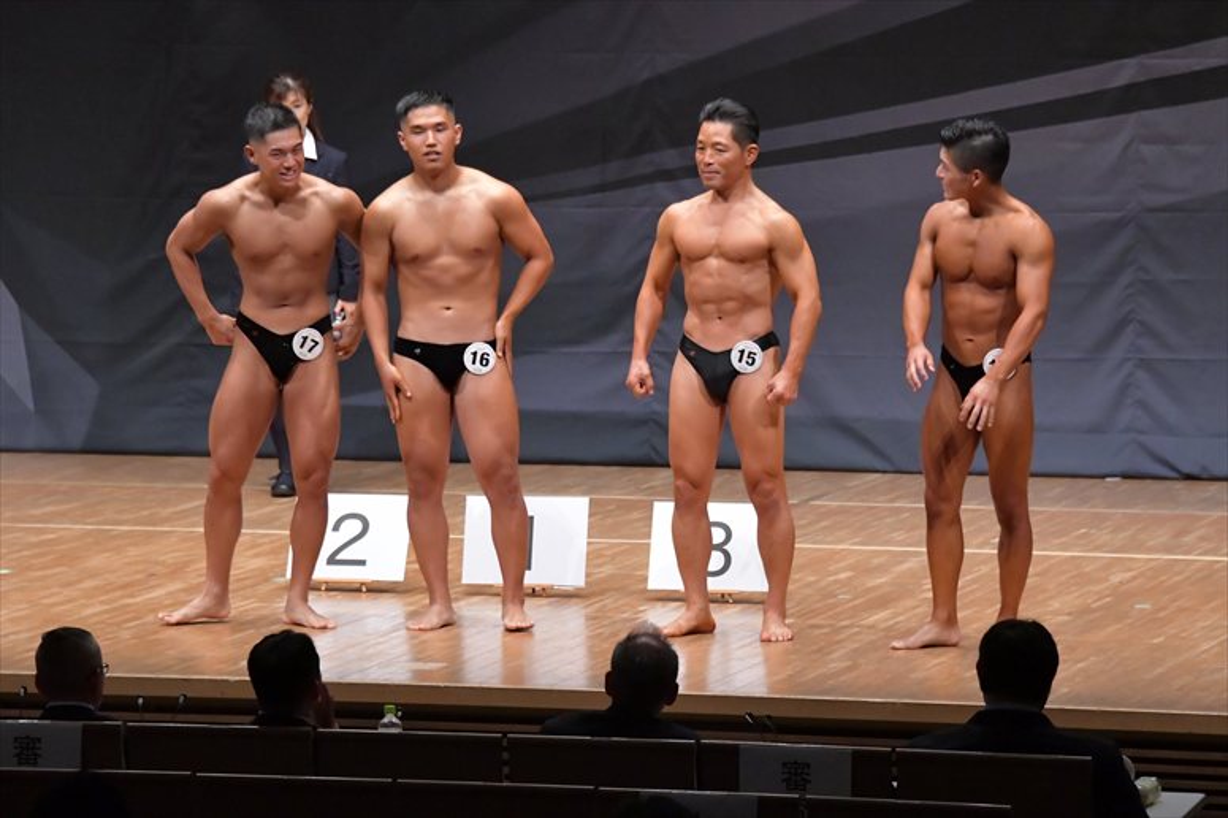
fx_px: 6887
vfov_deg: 6.8
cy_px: 409
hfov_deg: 10.2
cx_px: 614
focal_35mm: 202
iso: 8000
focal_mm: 135
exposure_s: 1/400
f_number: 5.6
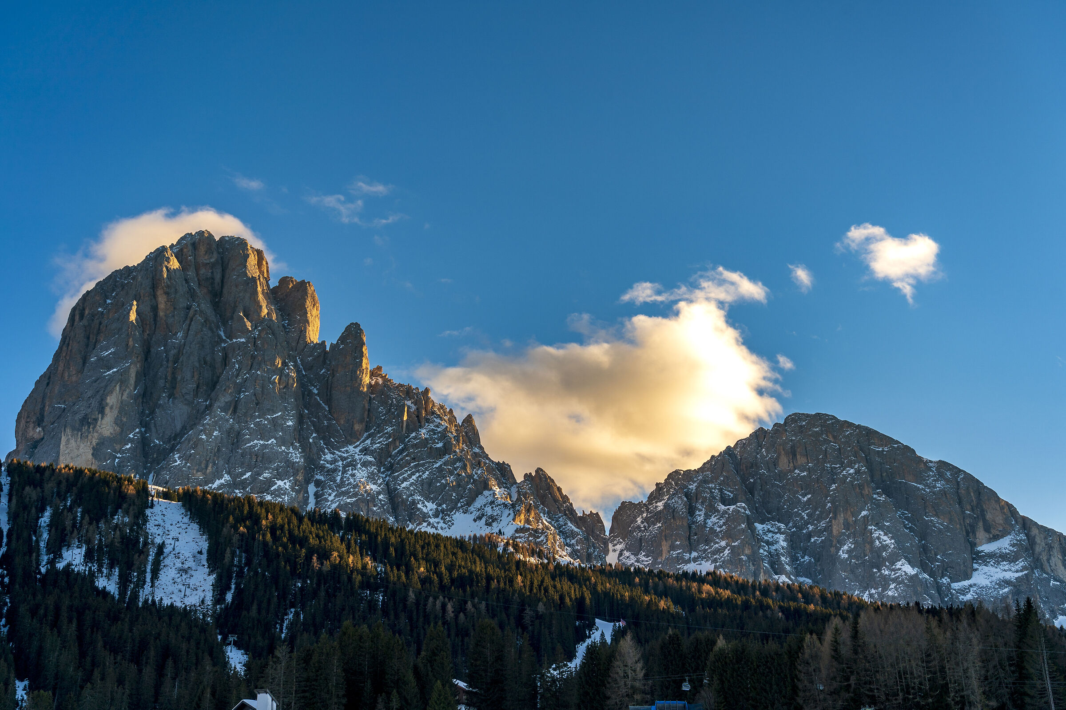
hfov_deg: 47.4
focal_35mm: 41
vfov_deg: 32.6
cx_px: 533
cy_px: 355
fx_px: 1214
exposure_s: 1/200
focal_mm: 41
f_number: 7.1
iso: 100
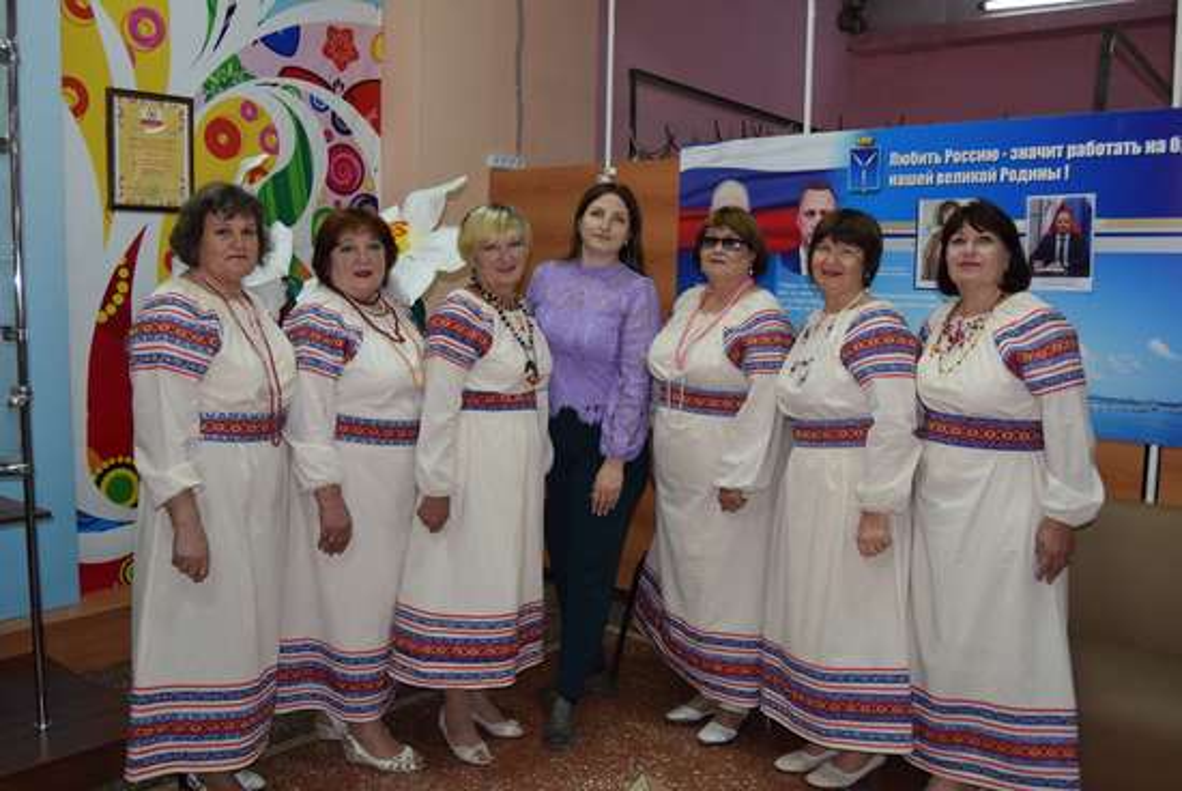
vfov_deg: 43.7
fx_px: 986
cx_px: 591
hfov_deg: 61.9
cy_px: 396
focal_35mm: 30
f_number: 5
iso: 800
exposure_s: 1/100
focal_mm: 20
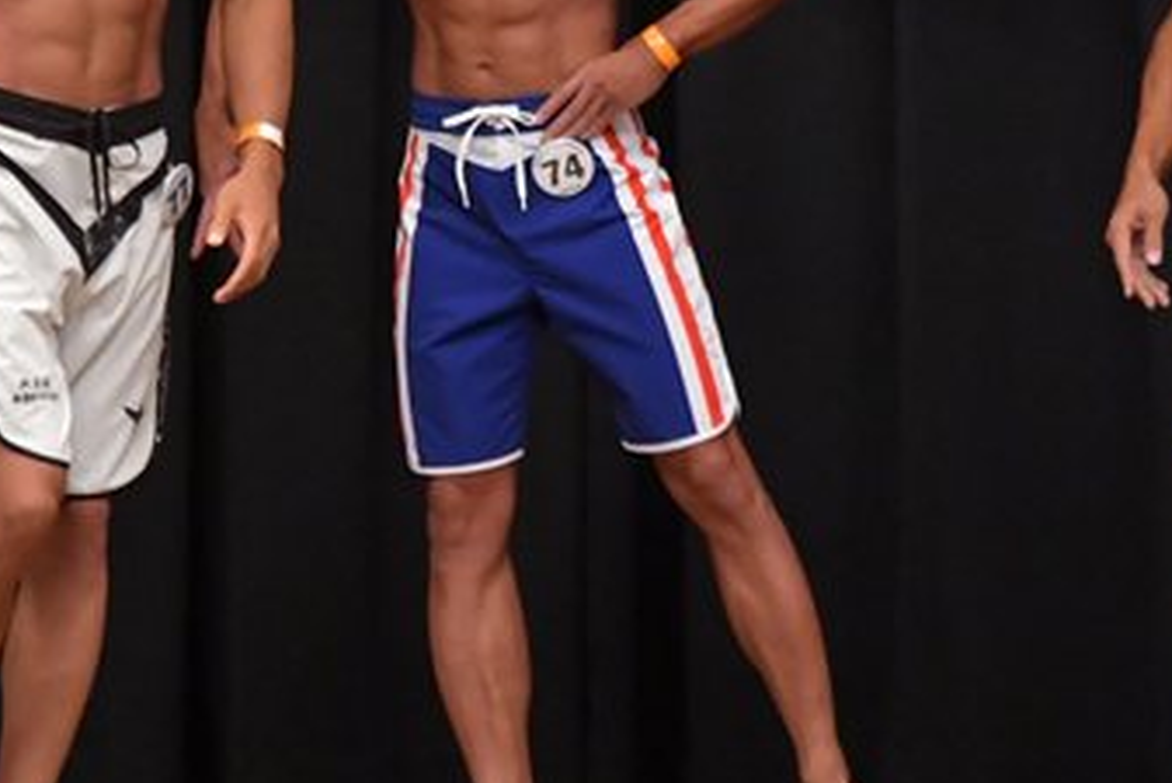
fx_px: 16838
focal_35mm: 517
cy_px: 87
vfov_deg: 2.7
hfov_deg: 4.0
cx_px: 572
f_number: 5.6
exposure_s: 1/400
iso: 6400
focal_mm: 150
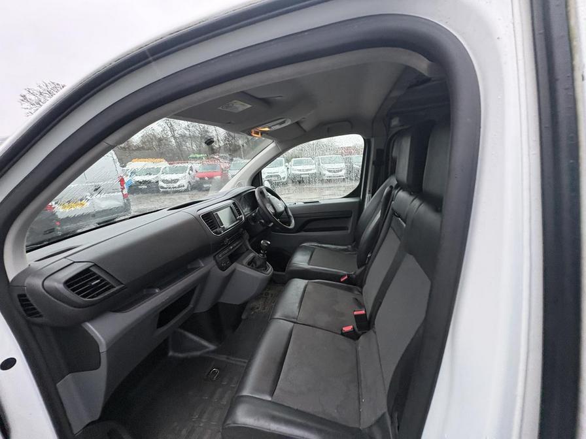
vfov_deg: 85.7
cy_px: 220
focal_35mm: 14
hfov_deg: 102.1
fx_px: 237
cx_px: 293
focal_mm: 2.22
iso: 250
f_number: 2.2
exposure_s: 1/60
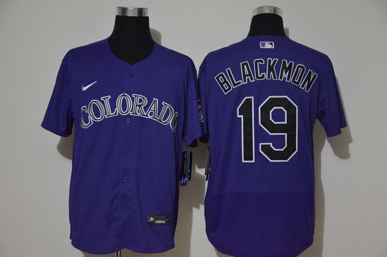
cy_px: 128
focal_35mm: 75
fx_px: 805
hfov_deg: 27.0
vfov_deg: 18.1
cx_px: 194
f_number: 4.8
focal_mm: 50
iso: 4000
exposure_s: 1/20
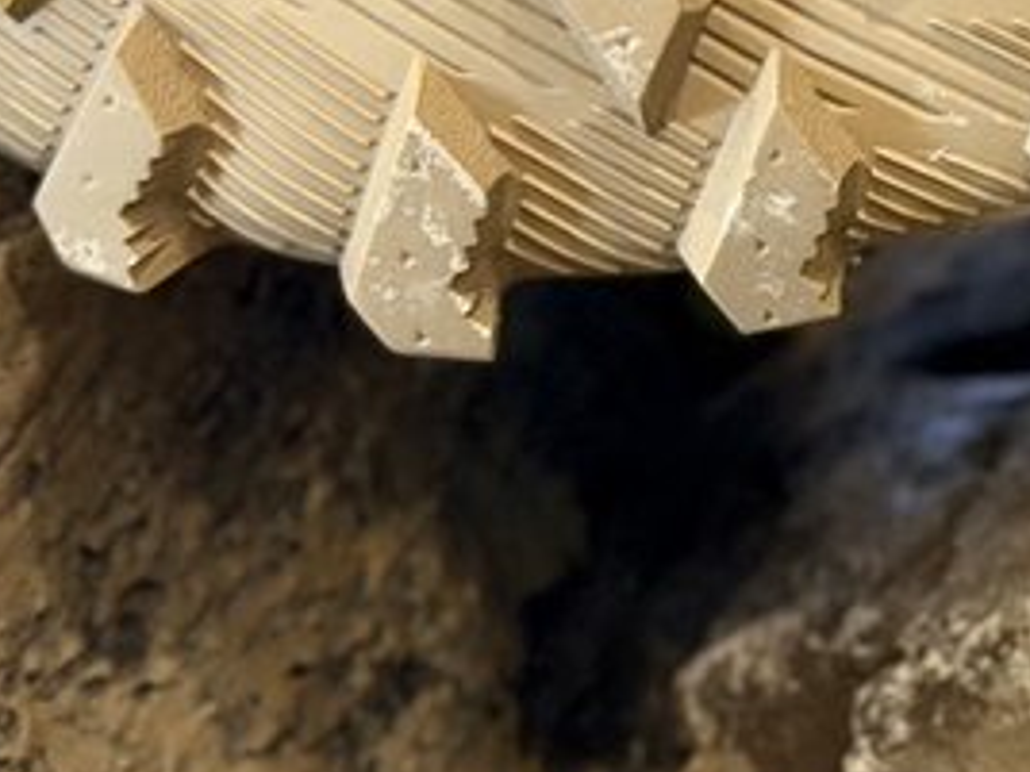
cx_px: 1384
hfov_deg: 9.0
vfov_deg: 6.8
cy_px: -399
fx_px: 6397
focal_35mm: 215
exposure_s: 1/50
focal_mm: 6.76
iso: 250
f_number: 1.78
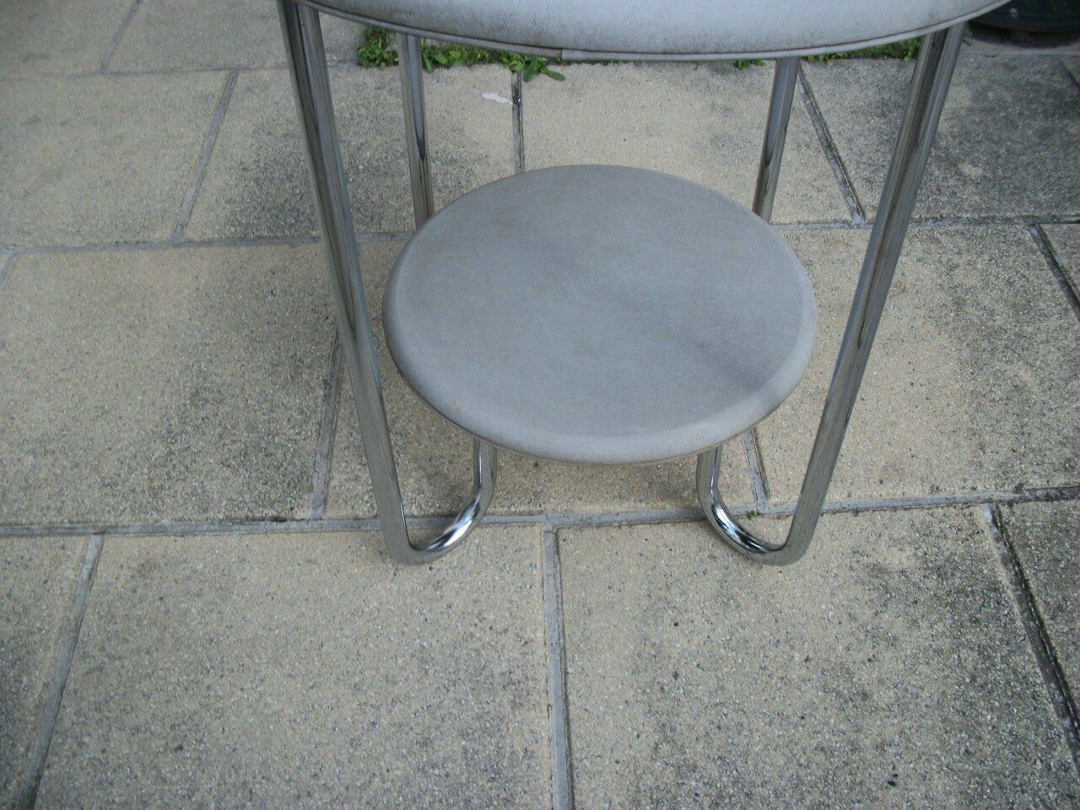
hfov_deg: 56.8
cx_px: 540
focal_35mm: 32
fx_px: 998
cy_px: 405
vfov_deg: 44.2
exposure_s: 1/80
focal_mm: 5.7
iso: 80
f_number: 8.8
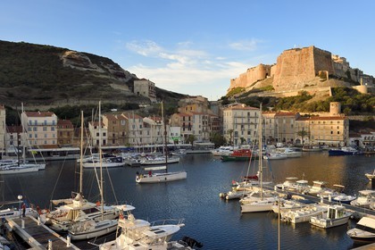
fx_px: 354
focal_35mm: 34
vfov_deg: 38.9
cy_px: 125
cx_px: 188
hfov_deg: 55.8
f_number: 13
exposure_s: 1/200
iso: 400
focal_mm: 34
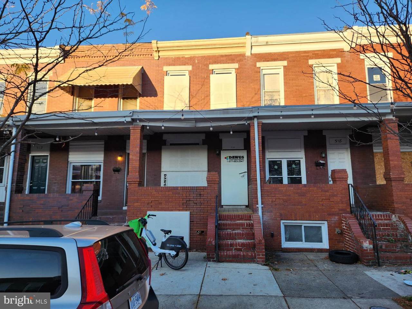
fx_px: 274
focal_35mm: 23
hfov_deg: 73.9
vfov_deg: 58.9
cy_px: 154
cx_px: 206
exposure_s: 1/334
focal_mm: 5.4
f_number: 1.8
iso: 20
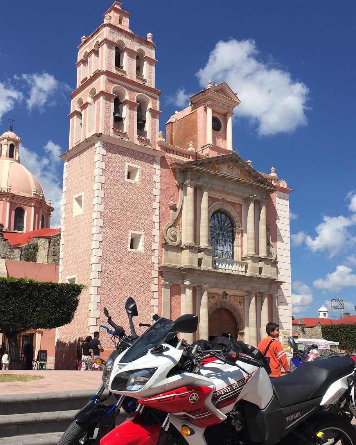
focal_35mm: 39
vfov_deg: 46.7
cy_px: 252
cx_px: 188
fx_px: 514
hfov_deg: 38.2
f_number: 2.2
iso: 32
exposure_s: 1/2825
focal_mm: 4.15
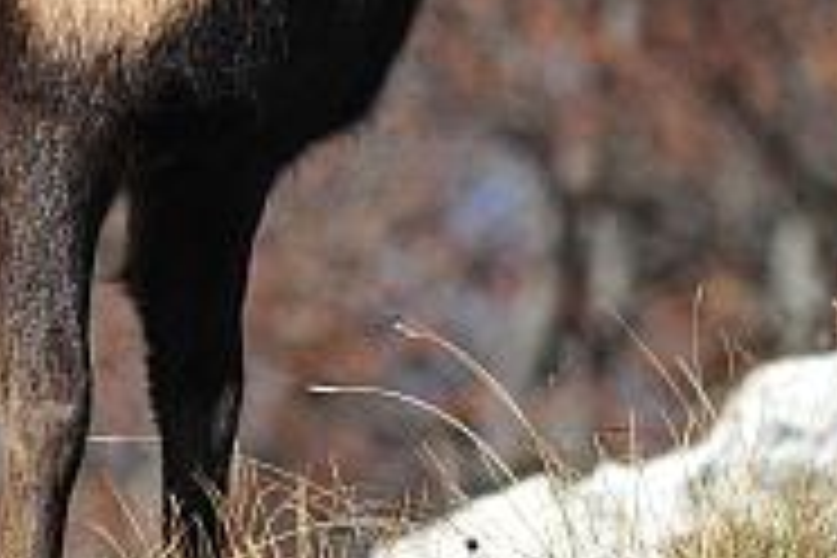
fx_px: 56121
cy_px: -101
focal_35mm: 2414
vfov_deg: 0.6
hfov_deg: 0.9
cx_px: 338
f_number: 10
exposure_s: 1/400
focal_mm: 500
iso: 320
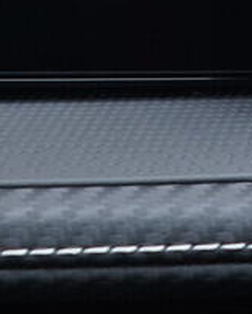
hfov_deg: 8.4
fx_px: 1602
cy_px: -212
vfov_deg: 10.7
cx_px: -304
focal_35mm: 172
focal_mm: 24
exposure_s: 1/40
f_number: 2.8
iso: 200
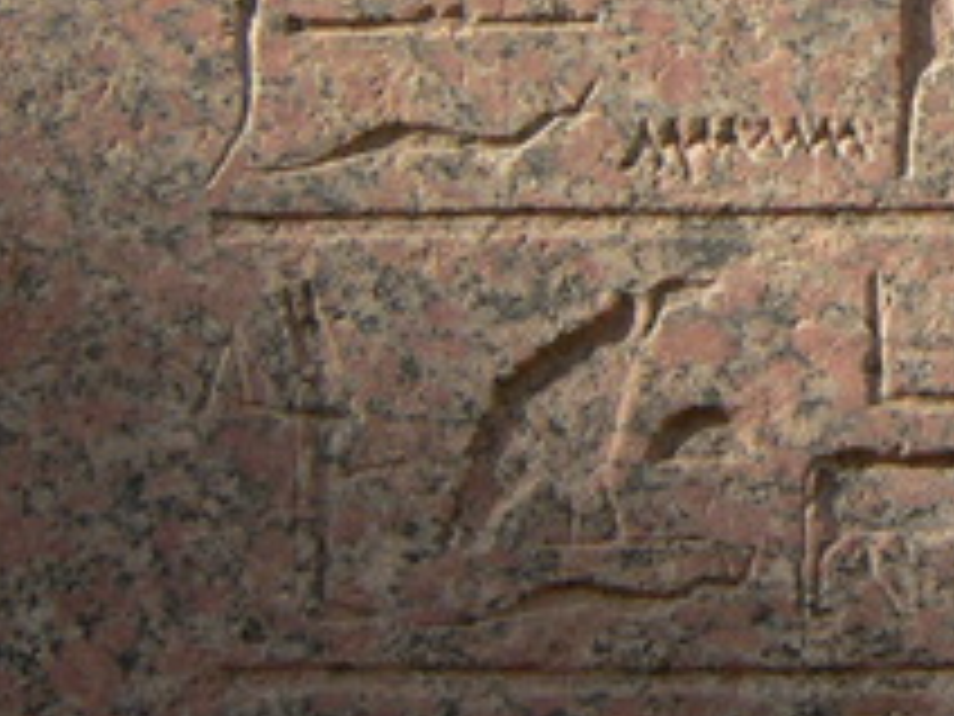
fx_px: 19512
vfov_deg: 2.1
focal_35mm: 708
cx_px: 1386
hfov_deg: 2.8
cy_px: -302
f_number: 4
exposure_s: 1/500
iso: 80
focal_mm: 38.9
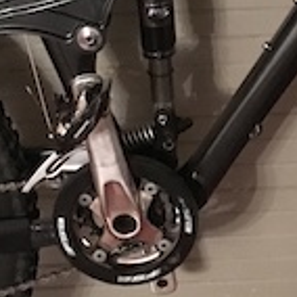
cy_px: 25
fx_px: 1398
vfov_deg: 12.0
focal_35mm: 144
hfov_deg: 12.0
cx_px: 264
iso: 320
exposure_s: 1/15
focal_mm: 4.15
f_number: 2.2
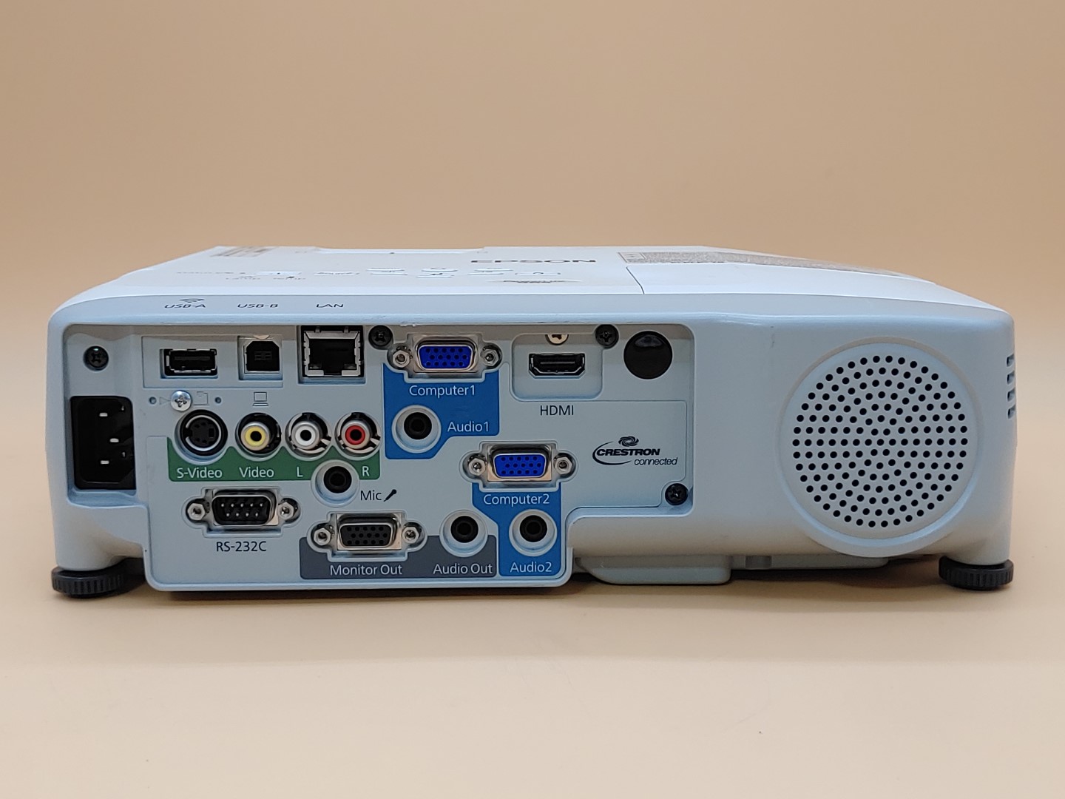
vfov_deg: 29.7
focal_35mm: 49
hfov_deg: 38.9
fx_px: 1508
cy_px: 400
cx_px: 532
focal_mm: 4.36
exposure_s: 1/67
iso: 50
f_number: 1.8
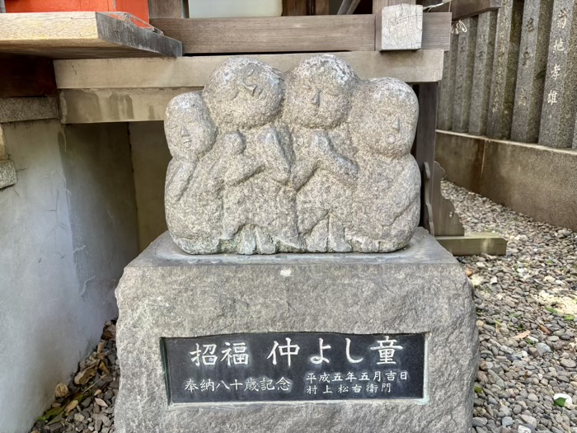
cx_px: 288
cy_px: 216
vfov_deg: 53.1
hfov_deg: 67.3
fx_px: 433
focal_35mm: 26
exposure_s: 1/121
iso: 80
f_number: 1.6
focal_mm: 5.96
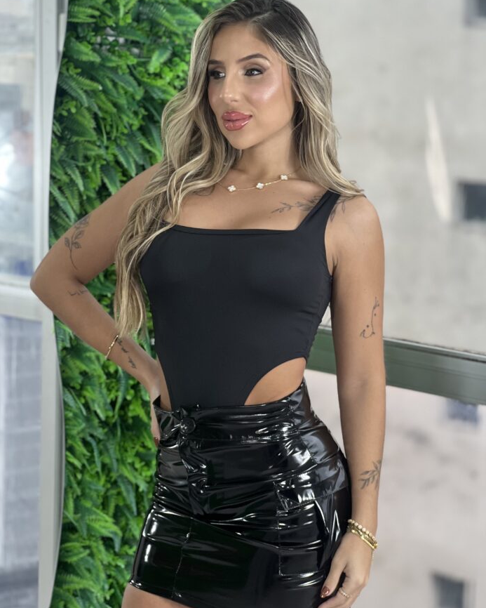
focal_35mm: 81
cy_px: 285
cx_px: 243
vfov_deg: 23.6
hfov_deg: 18.9
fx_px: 1456
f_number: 2.8
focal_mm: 9
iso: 200
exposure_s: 1/120
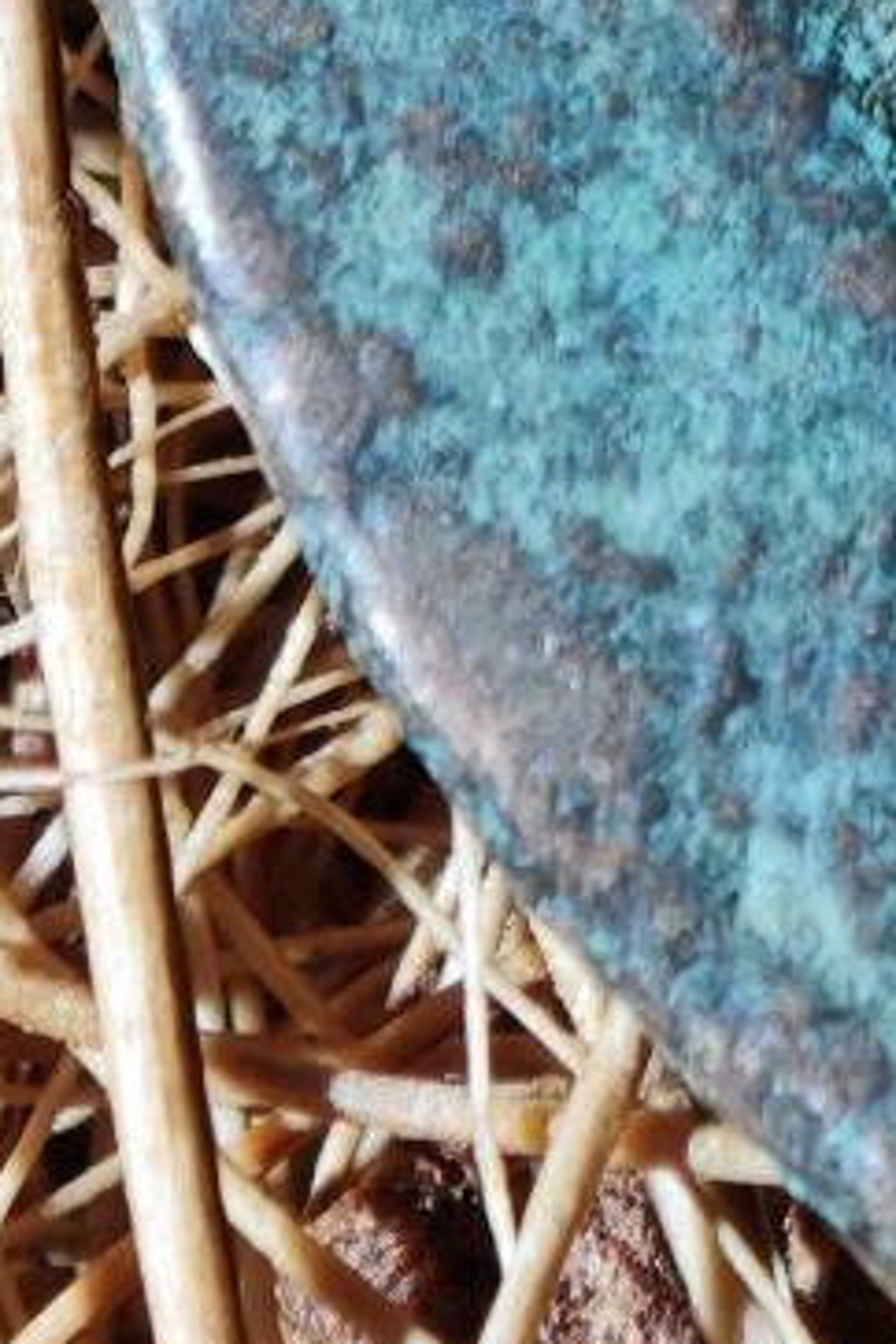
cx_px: 2196
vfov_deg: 4.3
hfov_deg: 2.9
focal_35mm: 474
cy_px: -955
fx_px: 17695
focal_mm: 9
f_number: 2
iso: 160
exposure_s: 1/100
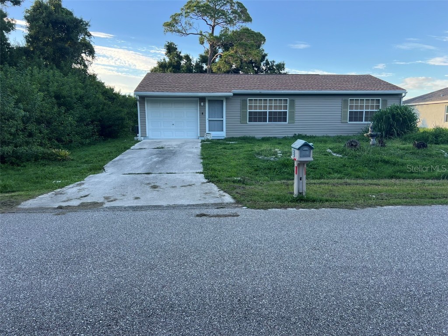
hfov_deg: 67.3
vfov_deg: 53.1
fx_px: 336
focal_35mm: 26
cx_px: 224
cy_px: 168
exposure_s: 1/443
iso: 50
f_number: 1.5
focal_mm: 5.7
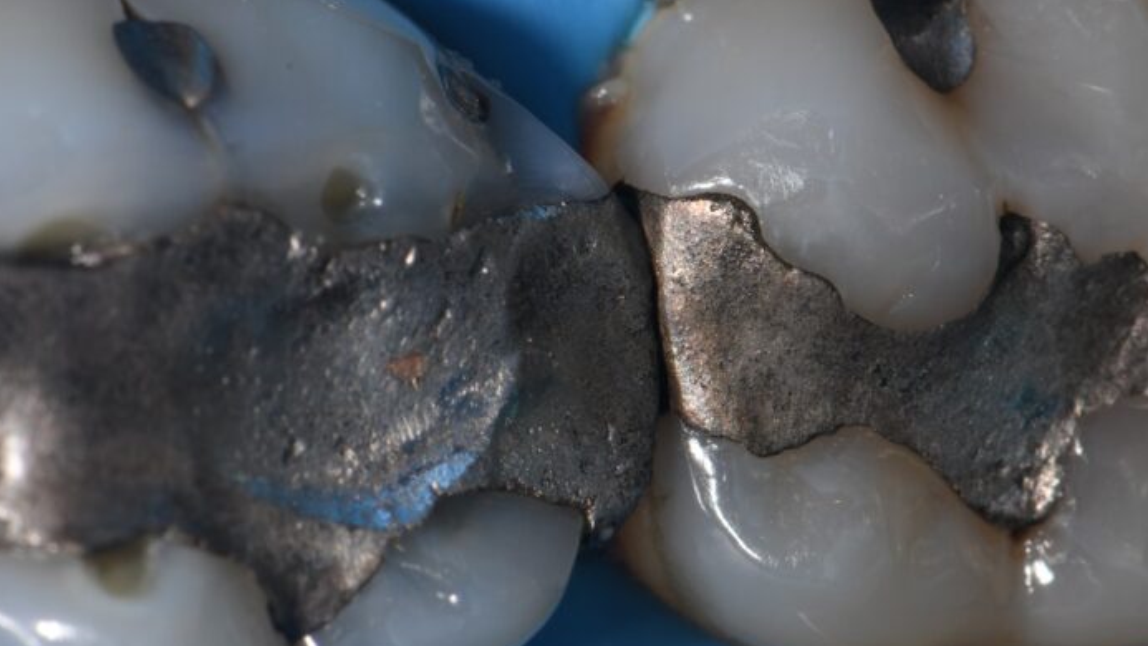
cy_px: 320
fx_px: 7398
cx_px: 545
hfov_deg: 8.9
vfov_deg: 5.0
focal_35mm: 243
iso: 200
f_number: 32
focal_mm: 105
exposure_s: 1/160
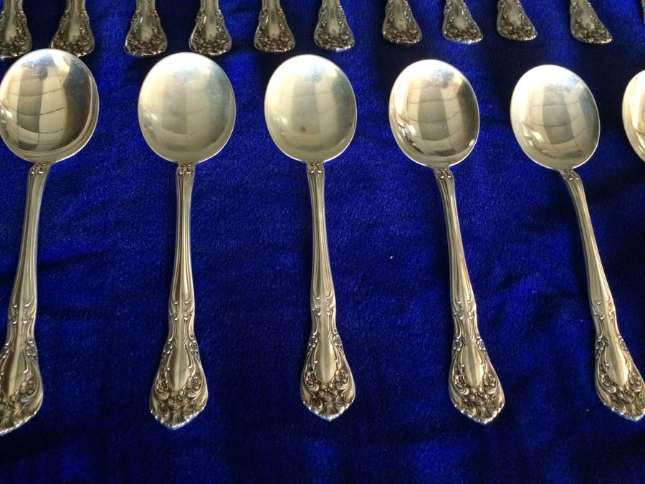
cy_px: 242
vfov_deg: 46.8
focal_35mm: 30
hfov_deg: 60.0
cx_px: 322
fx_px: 559
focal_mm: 4.12
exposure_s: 1/15
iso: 400
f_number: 2.2
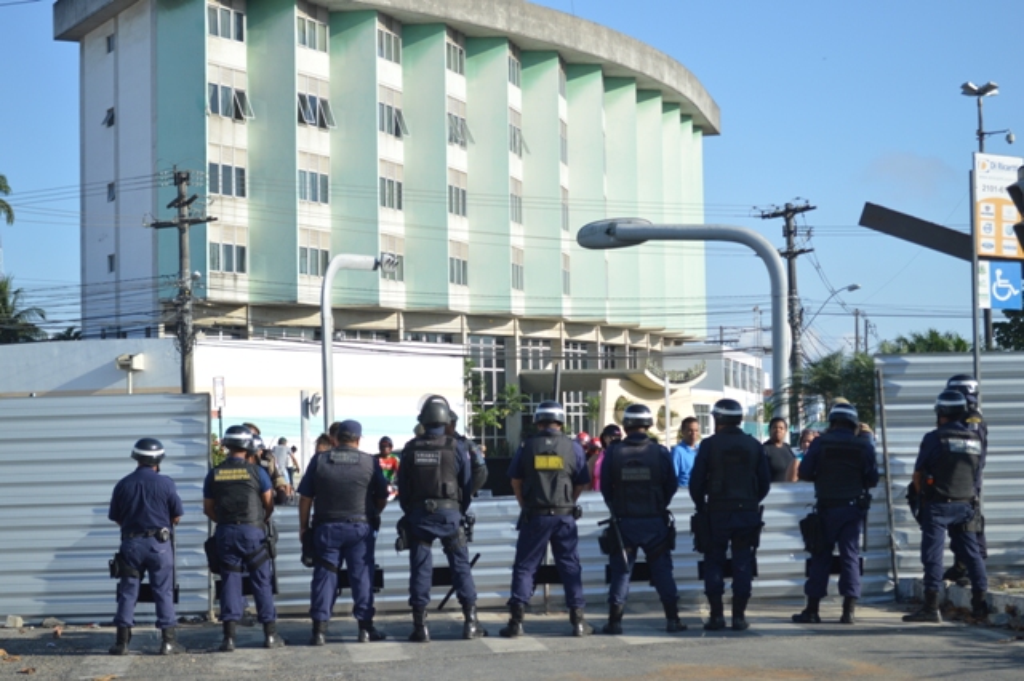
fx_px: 1876
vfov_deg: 20.6
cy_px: 340
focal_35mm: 66
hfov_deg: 30.5
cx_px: 512
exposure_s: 1/400
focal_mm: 44
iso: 100
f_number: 5.3
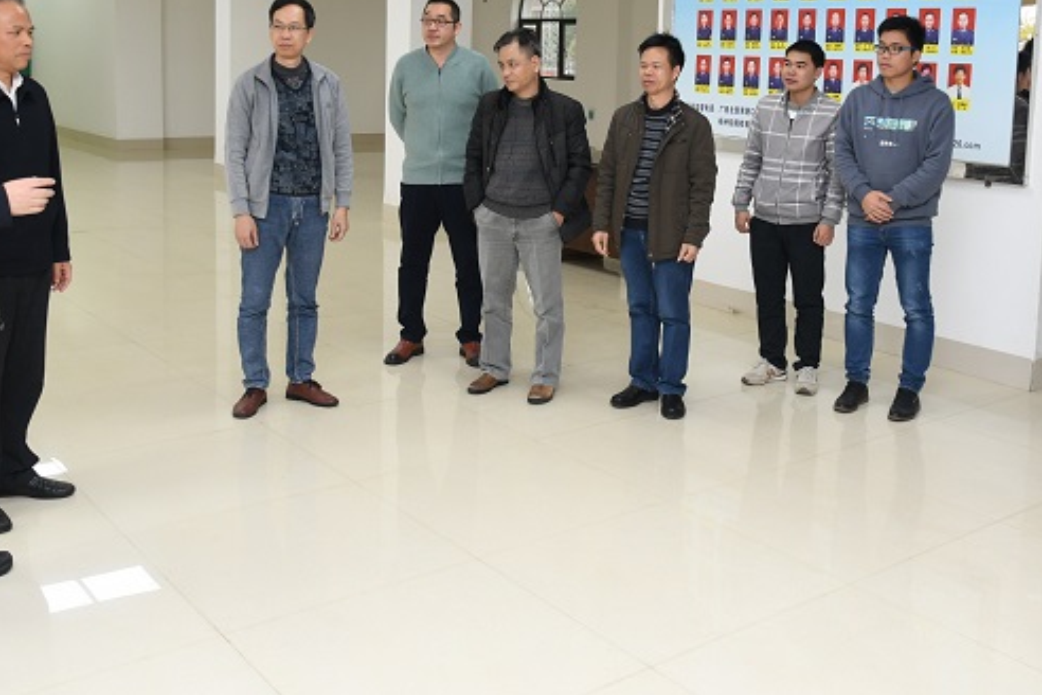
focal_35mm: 39
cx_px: 621
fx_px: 1129
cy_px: 179
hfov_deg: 49.3
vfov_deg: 33.6
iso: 400
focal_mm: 16
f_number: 4
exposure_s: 1/100
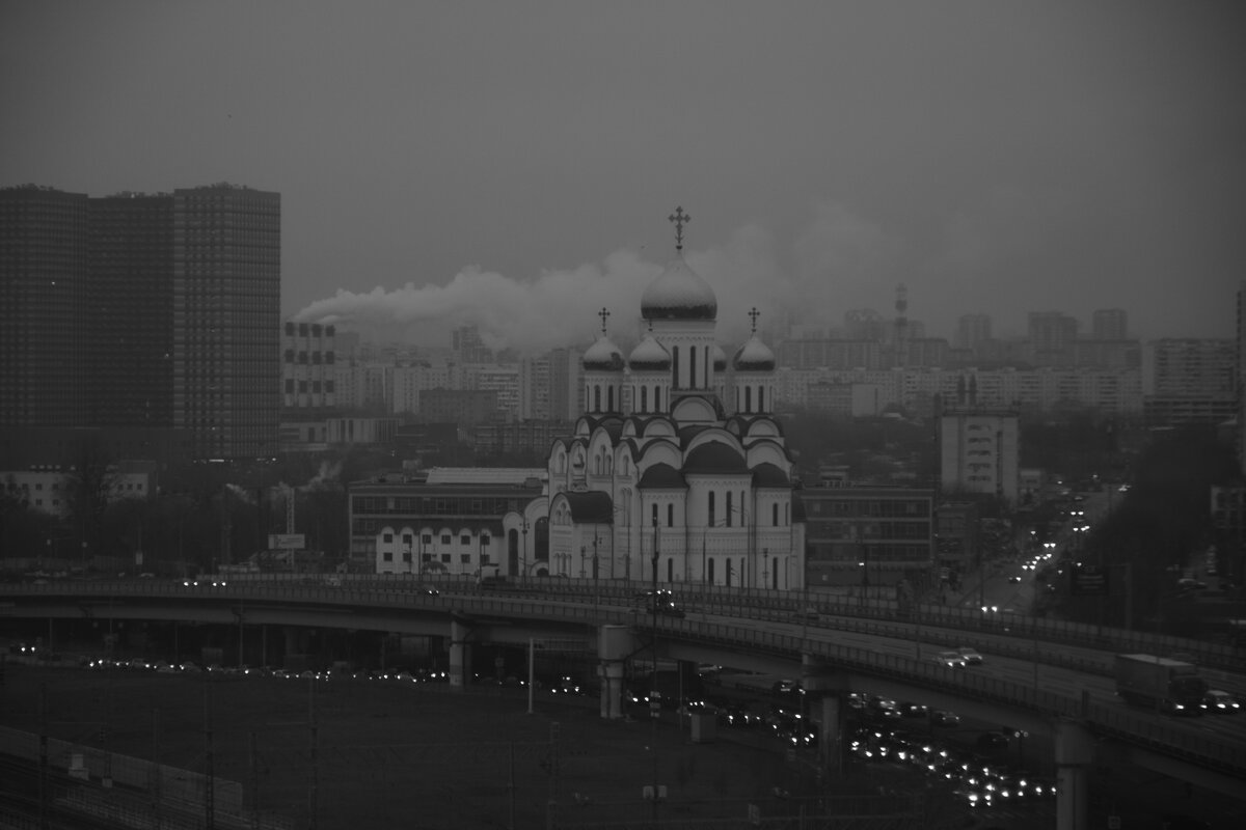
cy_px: 415
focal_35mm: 158
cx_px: 623
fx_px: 5451
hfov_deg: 13.0
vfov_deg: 8.7
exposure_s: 1/80
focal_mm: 105
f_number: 5.6
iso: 400
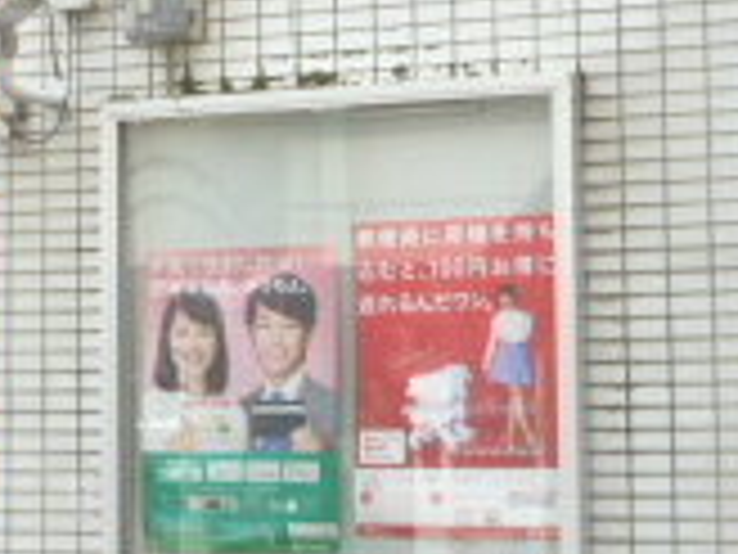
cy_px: 90
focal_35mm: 129
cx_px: 94
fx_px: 2750
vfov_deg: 11.4
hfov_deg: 15.1
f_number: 4
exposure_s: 1/100
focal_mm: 5.9
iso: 80
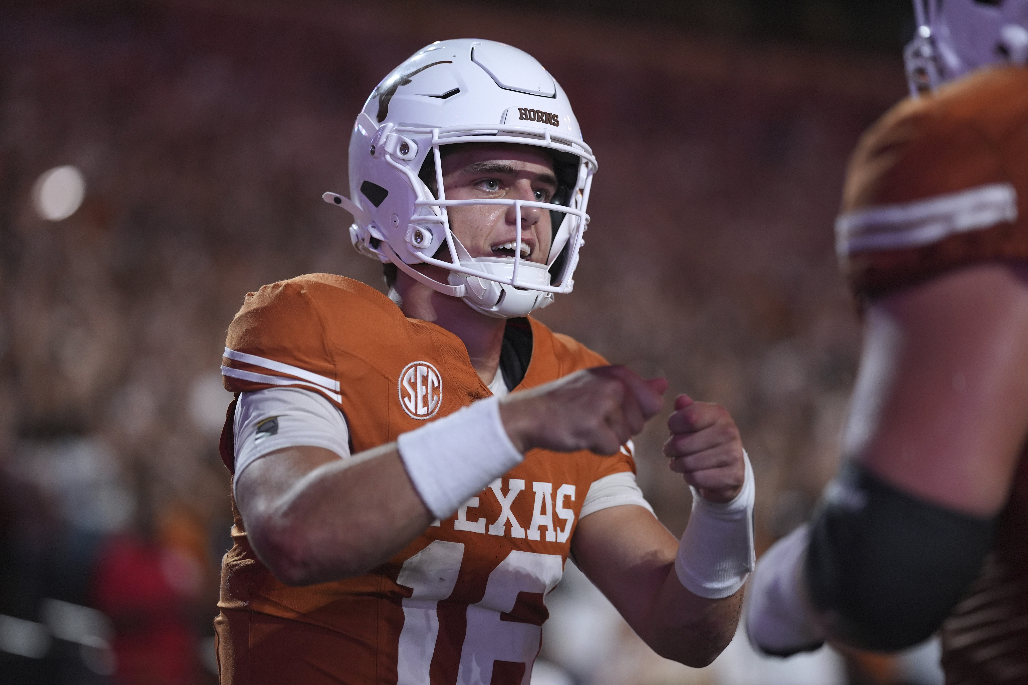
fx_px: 3855
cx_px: 514
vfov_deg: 10.2
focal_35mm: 135
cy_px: 342
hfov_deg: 15.2
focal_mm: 135
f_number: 2
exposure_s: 1/1000
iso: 2500
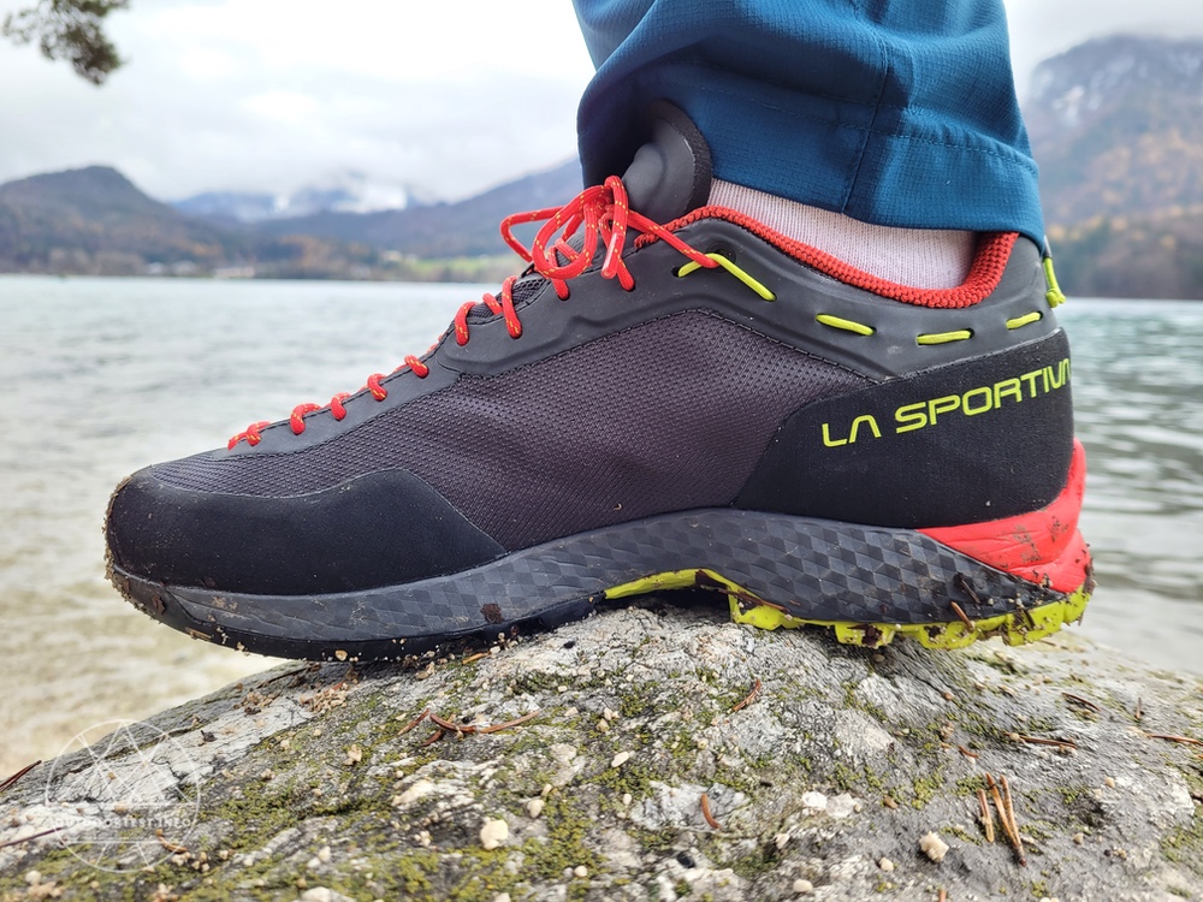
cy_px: 451
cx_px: 602
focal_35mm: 26
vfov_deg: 53.1
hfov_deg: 67.3
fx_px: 904
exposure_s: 1/100
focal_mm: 5.4
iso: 64
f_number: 1.8
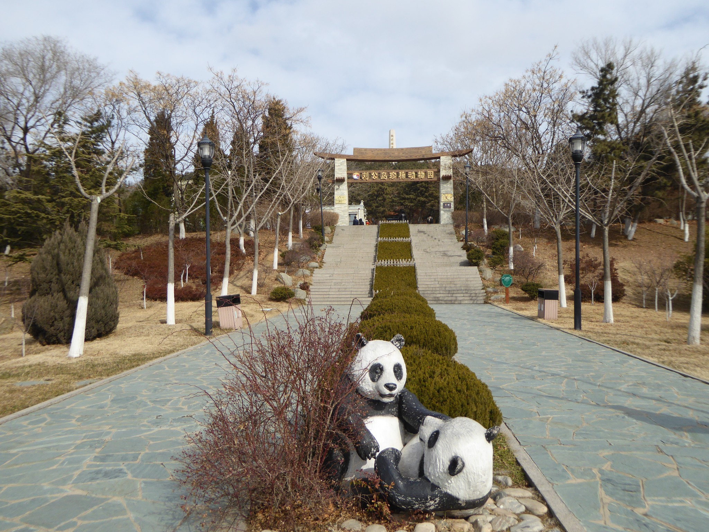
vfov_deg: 49.7
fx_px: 573
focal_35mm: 28
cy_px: 266
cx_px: 354
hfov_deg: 63.4
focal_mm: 5
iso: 100
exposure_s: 1/1300
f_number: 3.5
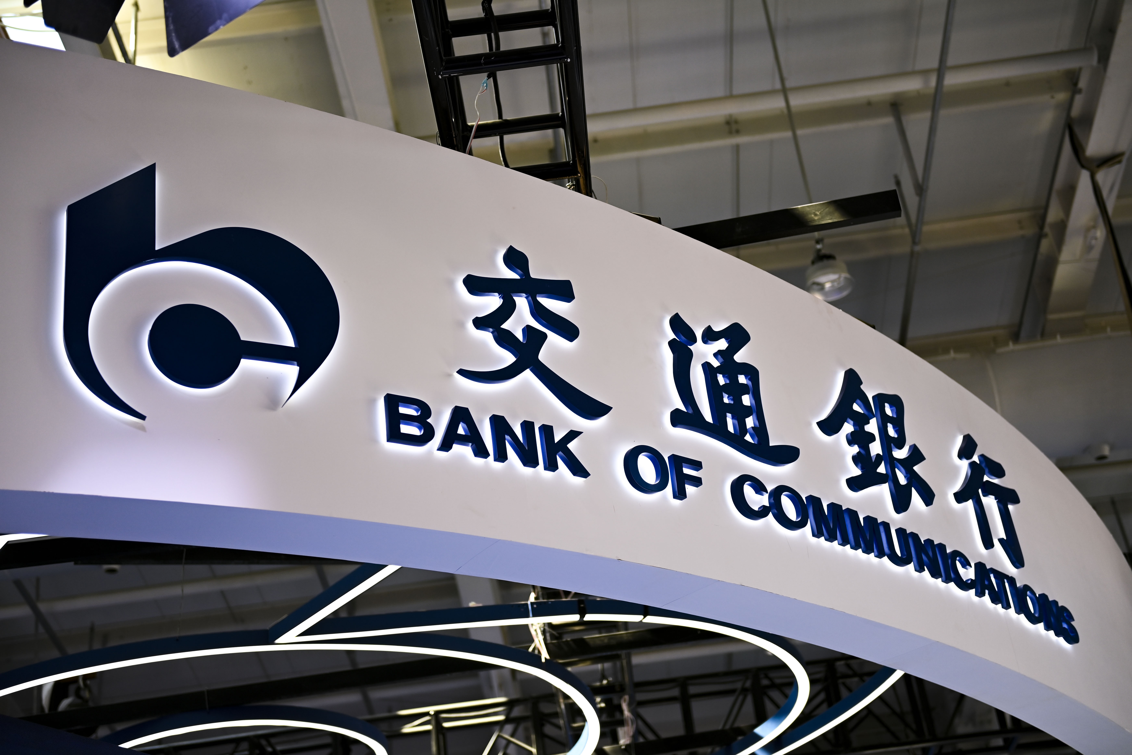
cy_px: 378
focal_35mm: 56
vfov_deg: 24.2
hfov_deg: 35.6
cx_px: 566
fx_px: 1761
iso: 500
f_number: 2.8
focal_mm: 56
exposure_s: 1/800
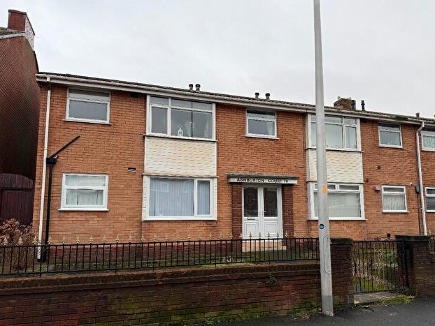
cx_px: 236
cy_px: 178
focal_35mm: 27
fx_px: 339
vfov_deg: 51.3
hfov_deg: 65.2
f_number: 1.78
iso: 64
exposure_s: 1/124
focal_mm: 6.76
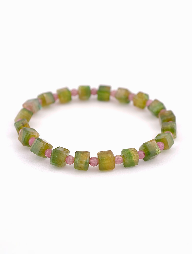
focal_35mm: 94
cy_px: 127
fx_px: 694
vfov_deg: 20.8
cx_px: 96
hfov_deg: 15.8
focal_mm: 22.48
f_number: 2.67
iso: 125
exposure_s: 1/161
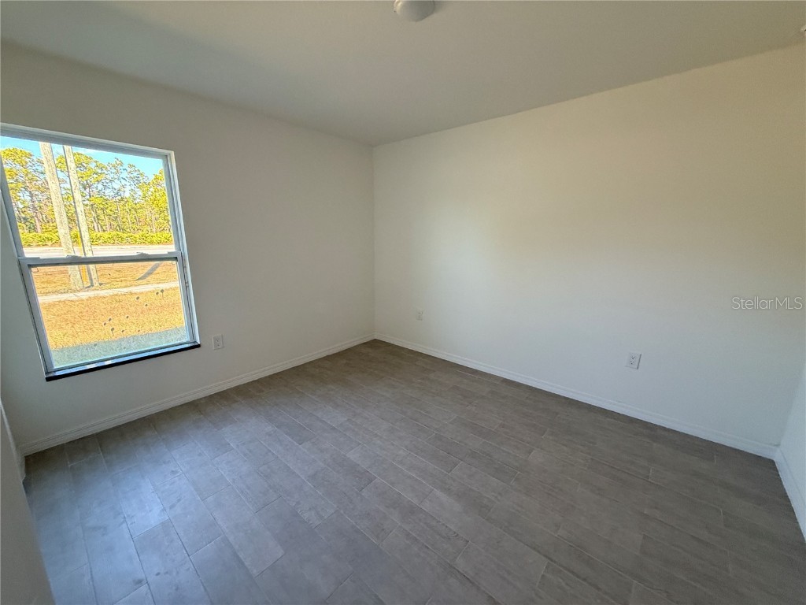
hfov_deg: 102.1
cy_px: 302
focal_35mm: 14
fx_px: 326
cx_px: 403
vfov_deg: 85.7
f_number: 2.2
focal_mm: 2.22
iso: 250
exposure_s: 1/120
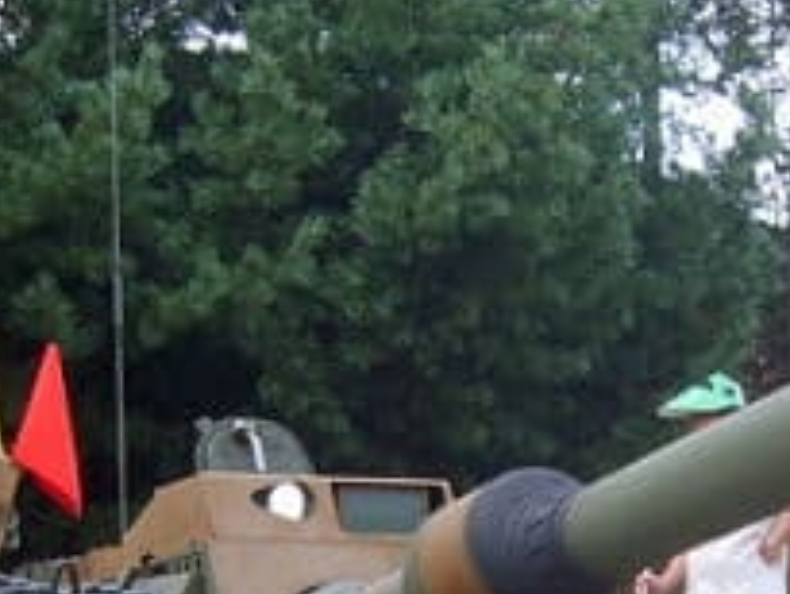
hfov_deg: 15.3
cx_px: 582
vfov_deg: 11.4
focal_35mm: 128
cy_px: 714
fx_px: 2923
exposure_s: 1/350
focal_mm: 7.4
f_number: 2.8
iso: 50
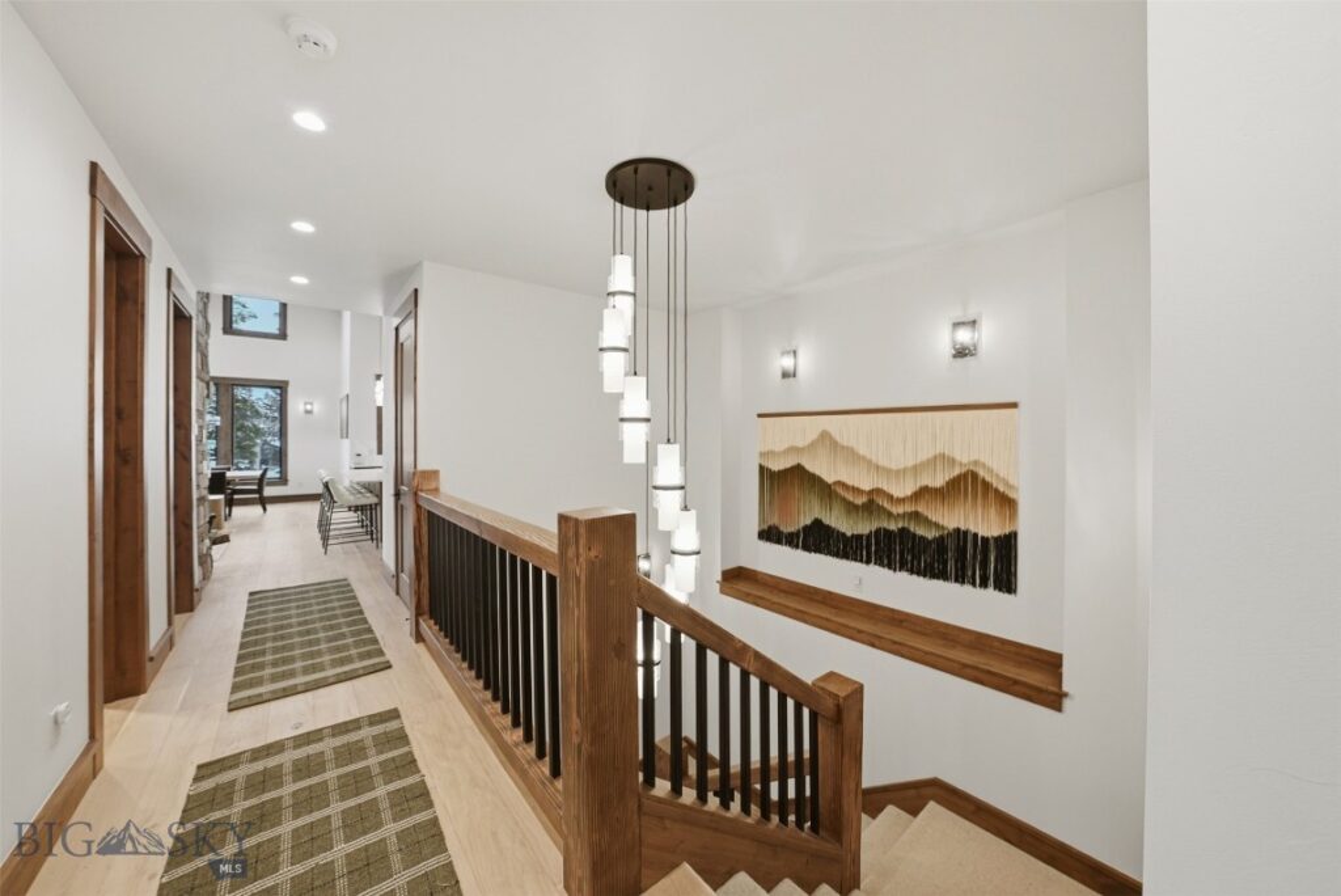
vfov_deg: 90.1
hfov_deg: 112.6
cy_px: 448
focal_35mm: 12
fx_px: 447
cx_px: 670
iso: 400
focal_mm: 12
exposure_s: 1/60
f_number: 7.1
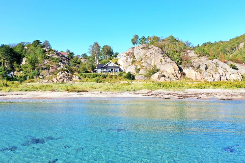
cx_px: 121
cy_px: 80
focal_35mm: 29
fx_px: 197
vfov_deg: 44.9
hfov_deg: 63.7
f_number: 5
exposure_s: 1/240
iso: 100
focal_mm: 10.26
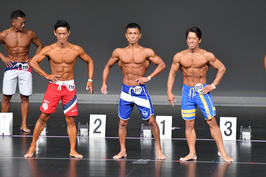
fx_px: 2326
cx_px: 133
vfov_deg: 4.4
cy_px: 88
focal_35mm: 315
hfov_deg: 6.5
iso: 5000
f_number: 5.6
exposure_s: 1/400
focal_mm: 210
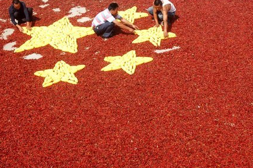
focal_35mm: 74
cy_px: 93
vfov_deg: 18.5
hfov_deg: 27.4
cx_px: 156
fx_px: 518
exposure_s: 1/320
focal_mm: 35
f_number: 9
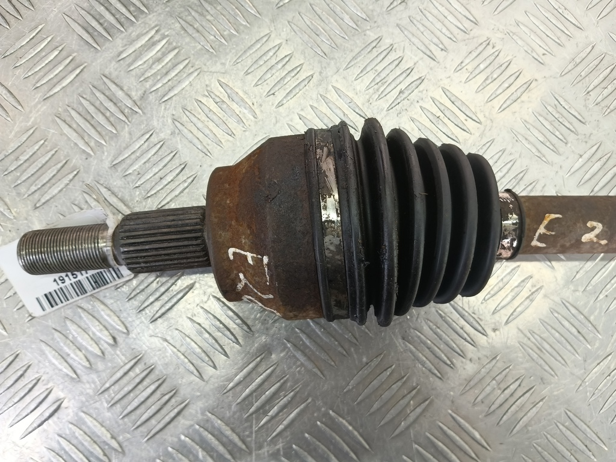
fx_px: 409
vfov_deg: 58.9
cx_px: 308
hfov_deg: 73.9
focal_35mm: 23
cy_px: 231
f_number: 1.6
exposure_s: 1/50
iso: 120
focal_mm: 4.11
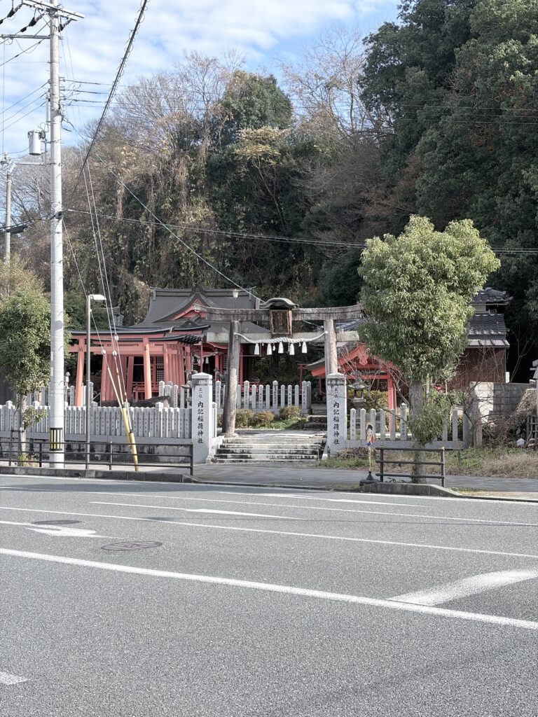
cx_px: 269
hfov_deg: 28.0
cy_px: 358
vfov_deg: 36.8
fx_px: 1078
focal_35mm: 52
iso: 32
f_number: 1.6
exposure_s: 1/1364
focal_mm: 5.96
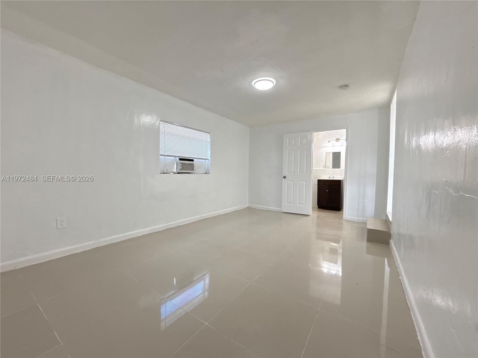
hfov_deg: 102.1
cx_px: 239
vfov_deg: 85.7
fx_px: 193
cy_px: 179
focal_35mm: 14
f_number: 2.2
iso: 250
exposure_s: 1/120
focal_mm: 2.22
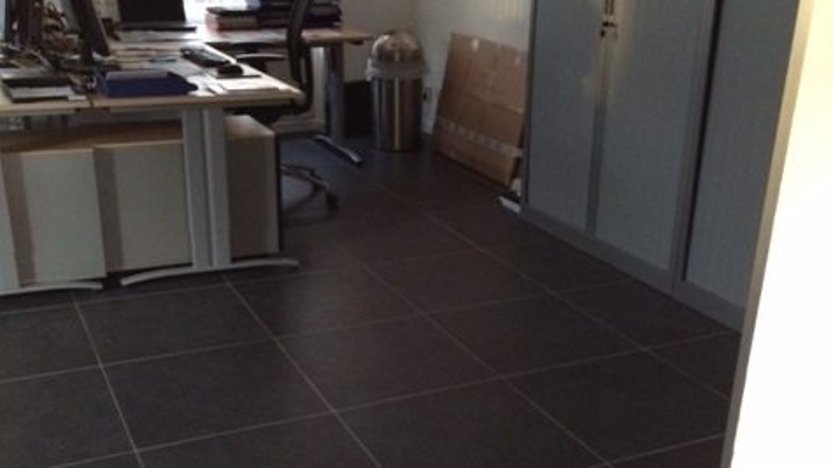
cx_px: 419
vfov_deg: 26.9
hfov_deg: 46.4
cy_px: 328
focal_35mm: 44
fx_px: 972
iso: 400
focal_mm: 4.12
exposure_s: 1/17
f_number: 2.2
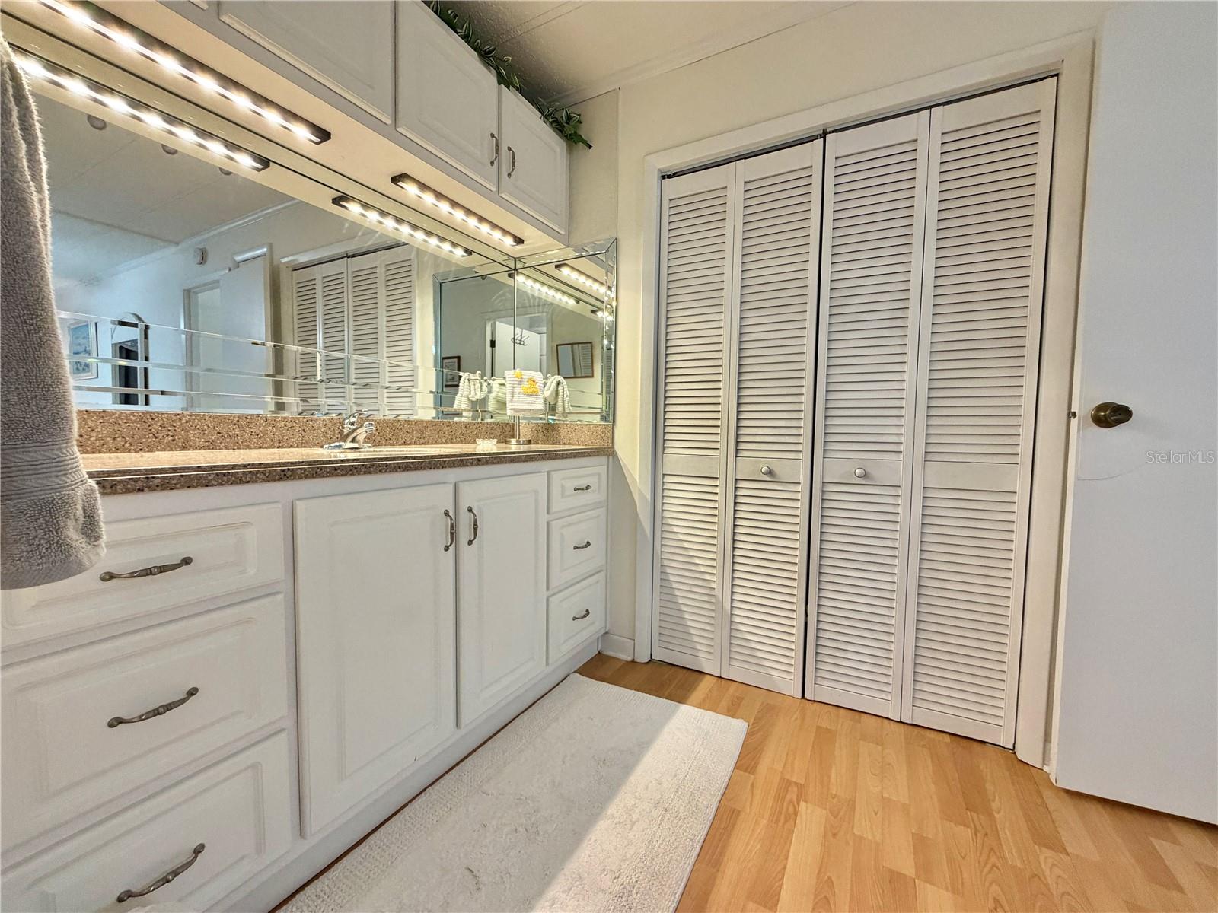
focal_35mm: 14
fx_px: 493
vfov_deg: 85.7
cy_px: 456
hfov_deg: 102.1
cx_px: 609
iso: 250
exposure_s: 1/60
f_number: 2.2
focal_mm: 2.22
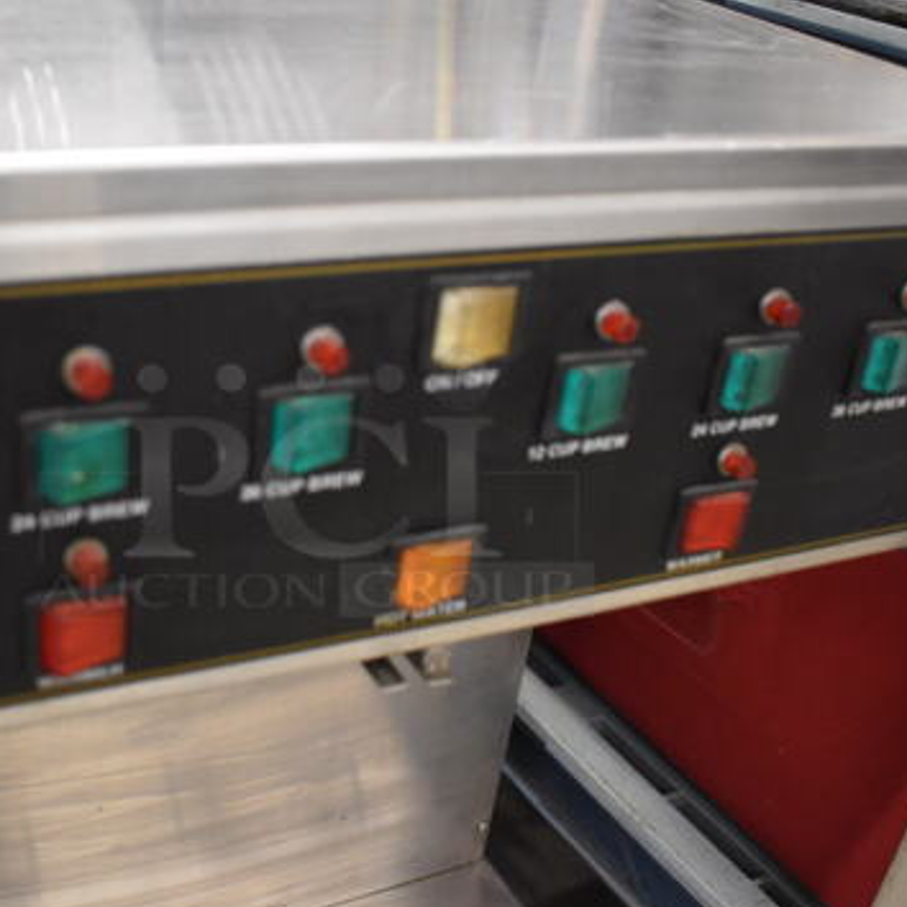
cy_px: 482
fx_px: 1304
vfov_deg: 38.3
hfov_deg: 38.0
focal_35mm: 44
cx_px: 310
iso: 2500
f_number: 3.5
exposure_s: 1/30
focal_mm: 20
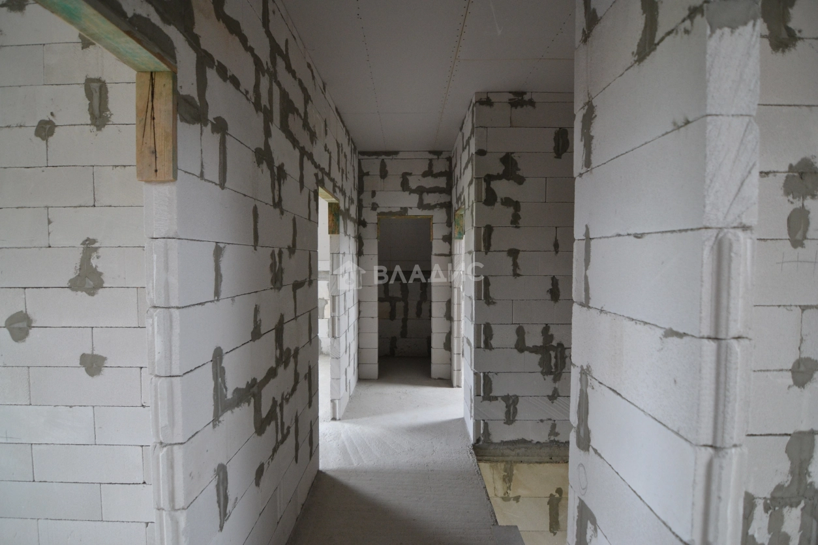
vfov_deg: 72.1
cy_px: 272
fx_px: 375
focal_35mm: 16
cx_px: 409
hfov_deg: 95.0
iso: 800
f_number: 2.8
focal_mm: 11
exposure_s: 1/60
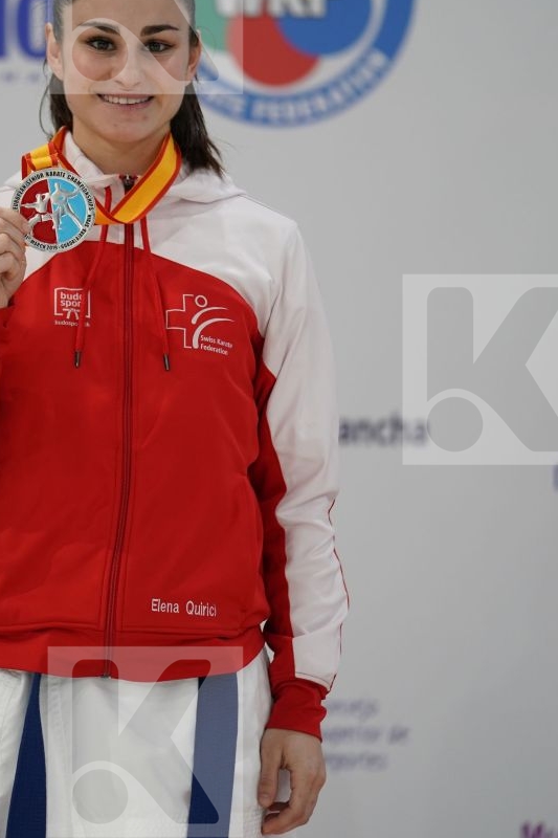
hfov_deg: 4.6
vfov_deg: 6.9
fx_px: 6977
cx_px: 146
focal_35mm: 300
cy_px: 370
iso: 640
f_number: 2.8
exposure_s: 1/250
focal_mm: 200
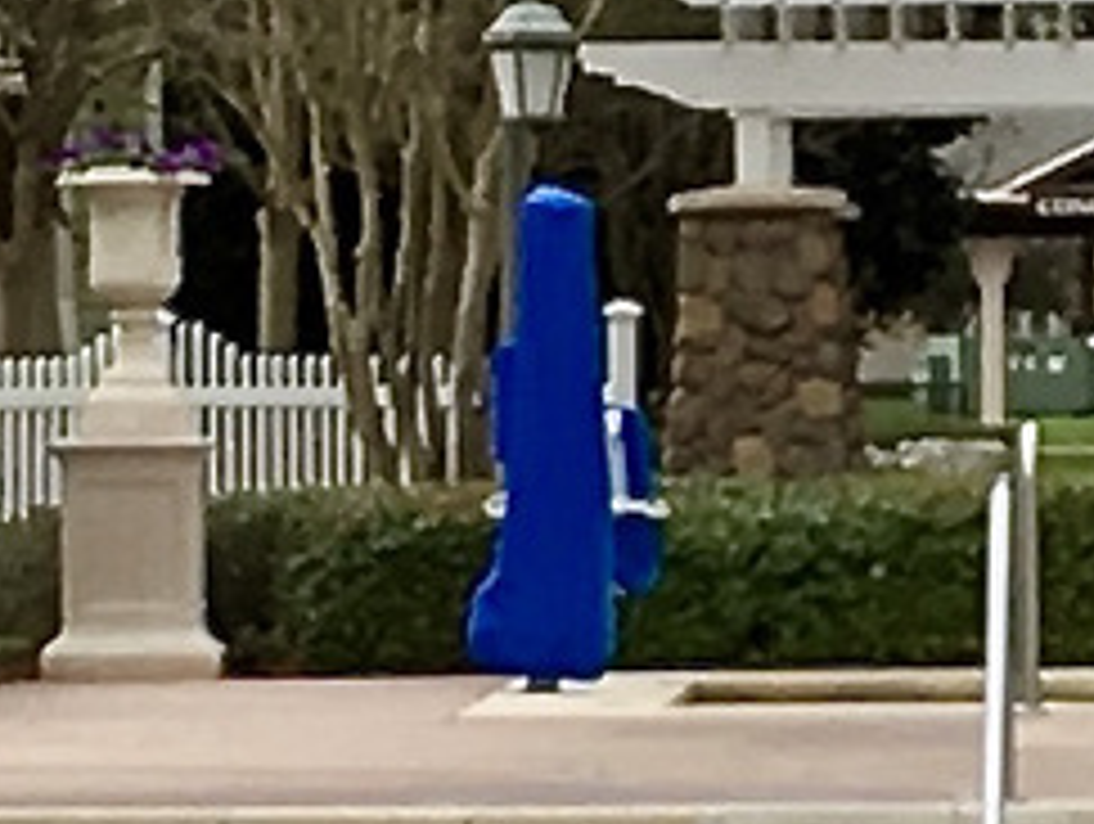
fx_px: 3861
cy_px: 293
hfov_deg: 15.6
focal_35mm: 122
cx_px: 1297
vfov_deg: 12.2
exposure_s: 1/364
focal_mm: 4.15
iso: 25
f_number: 2.2
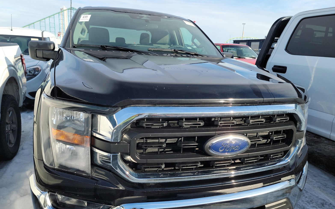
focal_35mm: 26
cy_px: 105
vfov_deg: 47.6
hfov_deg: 70.4
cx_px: 164
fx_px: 237
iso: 50
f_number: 1.8
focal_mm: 6.7
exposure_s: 1/470
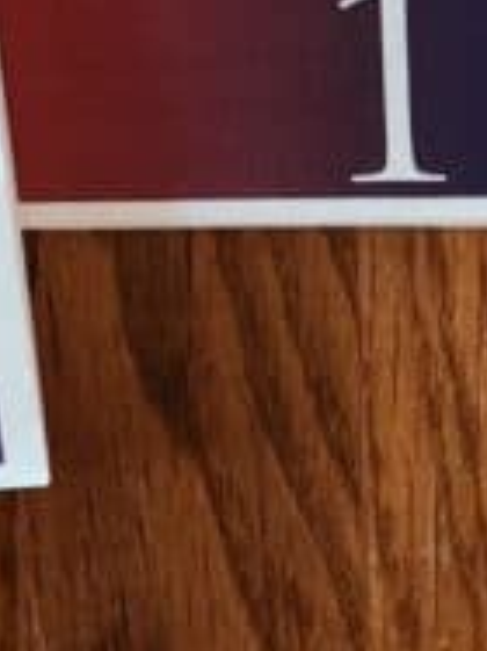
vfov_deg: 13.3
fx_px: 2366
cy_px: -682
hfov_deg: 10.4
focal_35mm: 126
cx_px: -619
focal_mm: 5.4
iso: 800
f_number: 1.8
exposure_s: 1/60
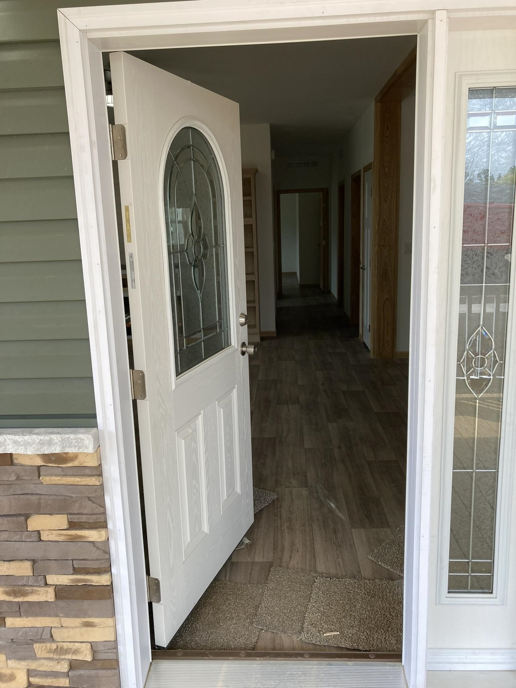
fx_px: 557
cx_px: 258
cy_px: 344
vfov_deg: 63.4
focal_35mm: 28
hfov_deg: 49.7
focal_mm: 3.99
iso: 20
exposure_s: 1/328
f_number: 1.8
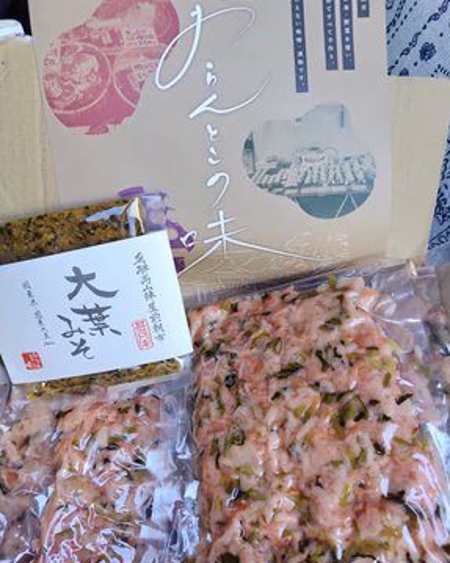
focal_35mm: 25
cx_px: 223
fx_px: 416
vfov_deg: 67.9
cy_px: 312
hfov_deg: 56.8
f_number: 1.9
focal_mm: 5.5
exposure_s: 1/120
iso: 126
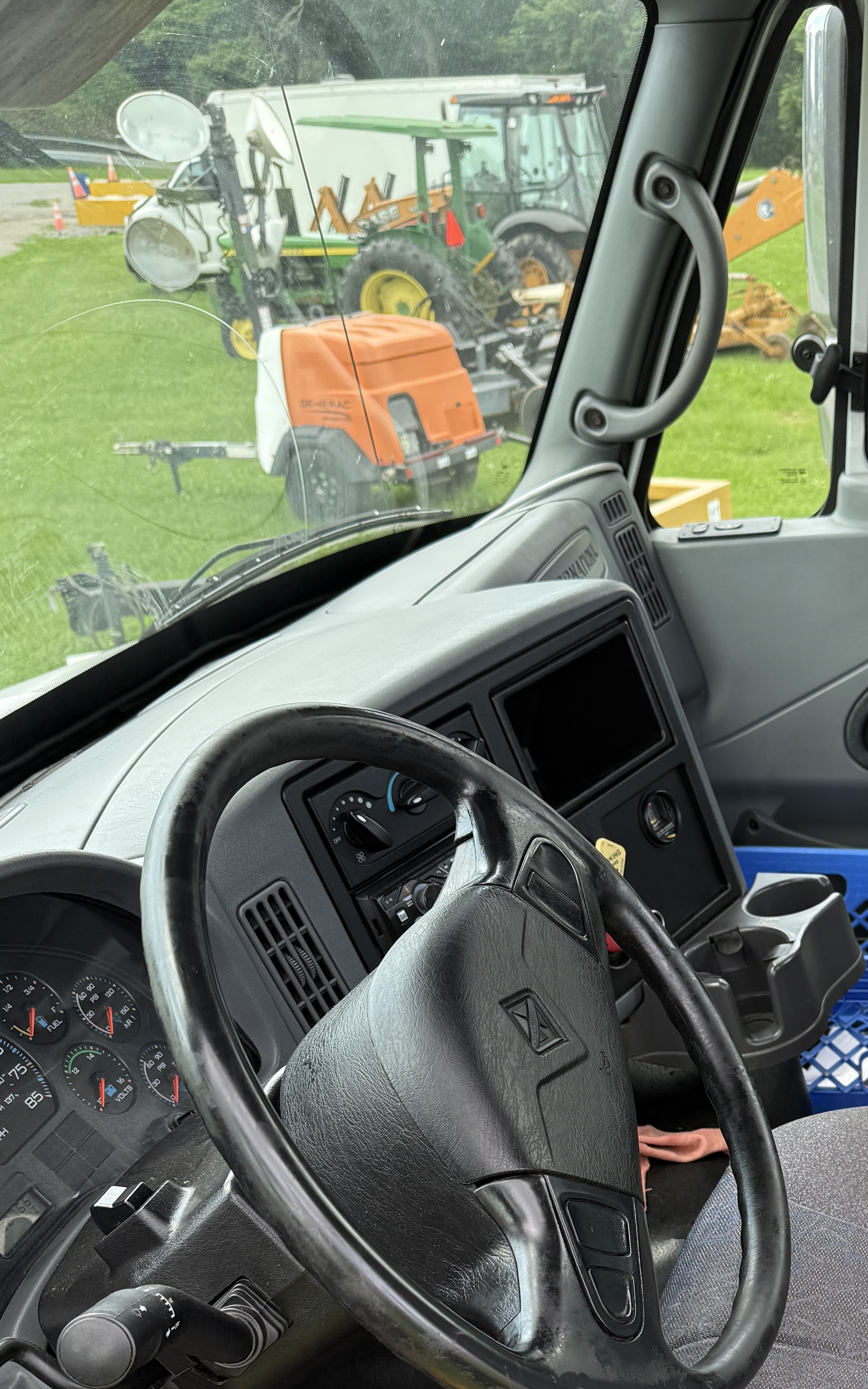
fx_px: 1627
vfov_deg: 44.3
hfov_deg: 28.3
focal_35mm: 43
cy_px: 1086
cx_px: 832
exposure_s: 1/314
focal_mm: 6.76
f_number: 1.78
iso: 80
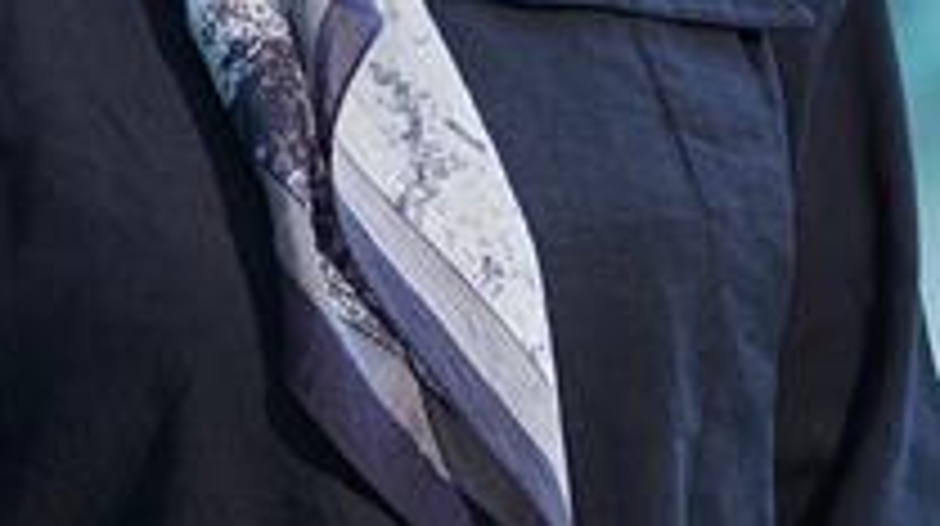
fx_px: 7544
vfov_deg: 4.0
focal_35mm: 303
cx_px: 247
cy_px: -261
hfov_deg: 7.1
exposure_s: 1/200
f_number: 3.5
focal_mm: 130
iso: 640
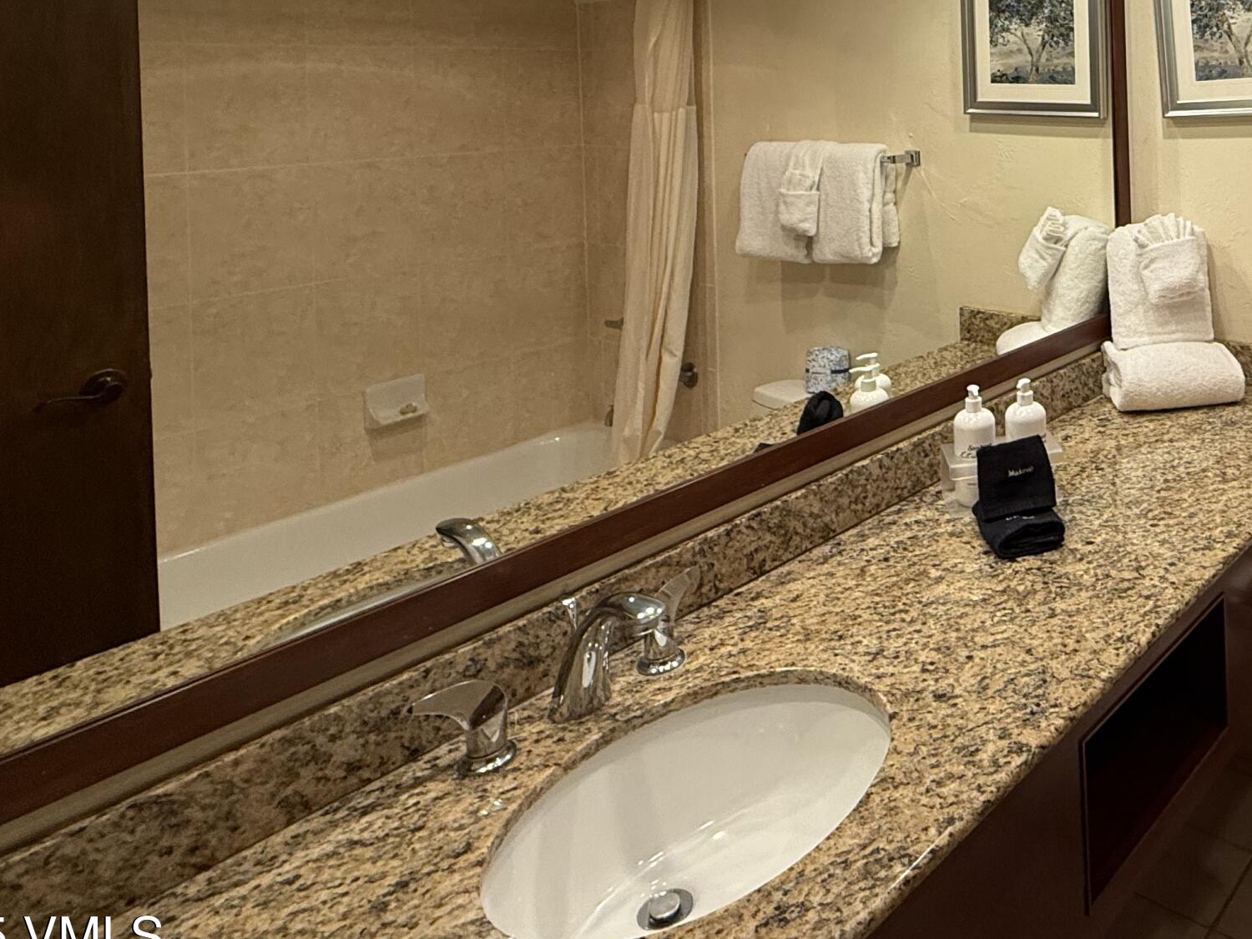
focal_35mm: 28
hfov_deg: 55.9
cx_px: 1099
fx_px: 1013
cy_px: 83
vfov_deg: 44.9
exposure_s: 1/120
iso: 200
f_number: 2.2
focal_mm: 2.22
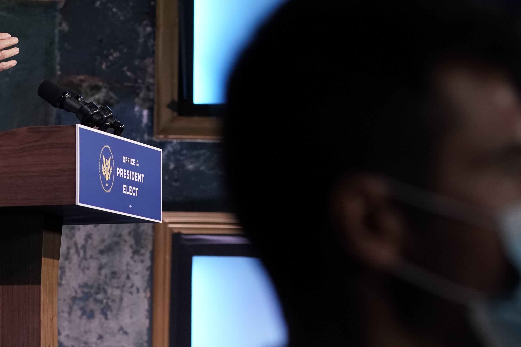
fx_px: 2619
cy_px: 117
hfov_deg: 11.3
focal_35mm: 181
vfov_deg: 7.6
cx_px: 165
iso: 4000
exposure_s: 1/250
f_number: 5.6
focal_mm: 100
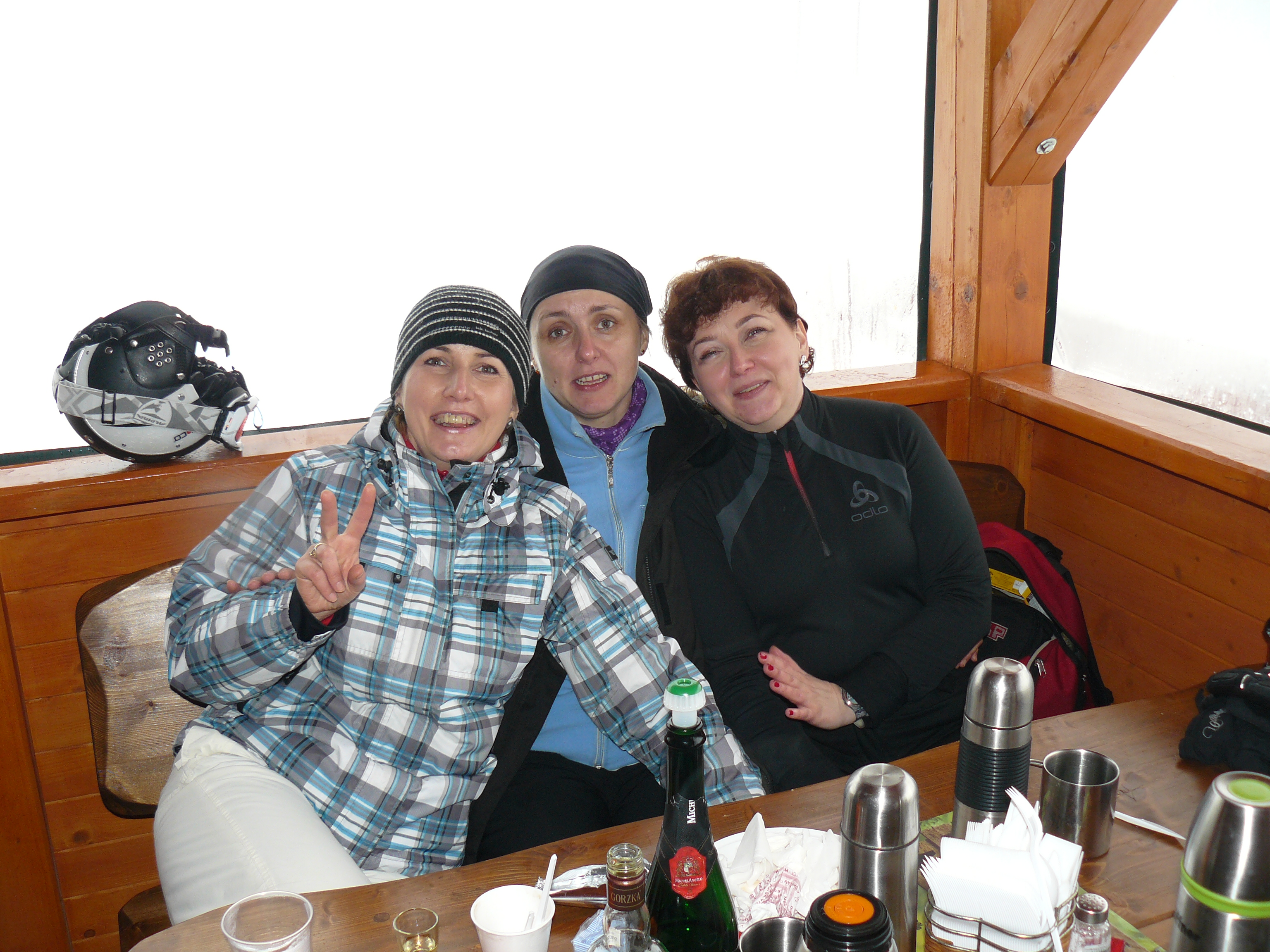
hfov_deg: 51.4
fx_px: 1321
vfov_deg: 39.7
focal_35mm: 36
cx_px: 635
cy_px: 476
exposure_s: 1/50
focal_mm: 6
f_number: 2.8
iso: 100
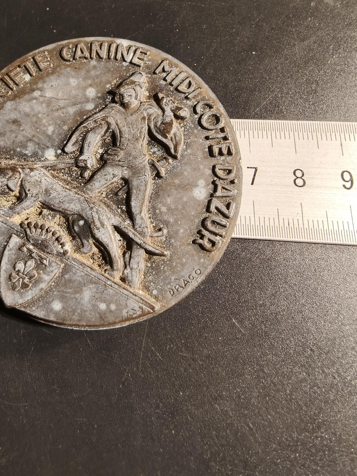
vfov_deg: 73.9
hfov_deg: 58.9
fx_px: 316
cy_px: 238
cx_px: 178
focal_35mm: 23
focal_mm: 2.32
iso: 160
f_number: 2
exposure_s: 1/100
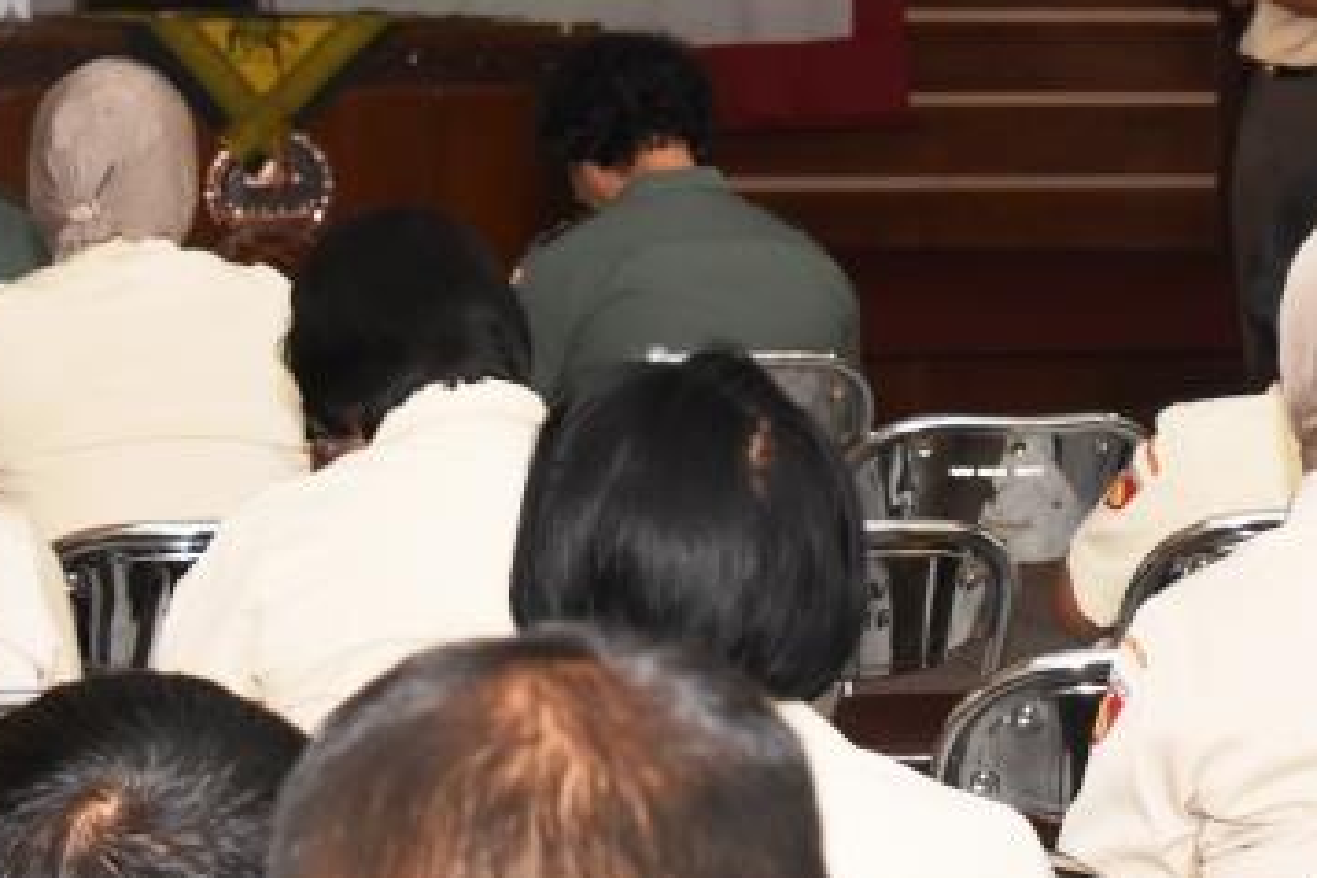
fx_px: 6292
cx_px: 1125
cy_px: -109
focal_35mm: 172
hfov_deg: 11.9
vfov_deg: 7.9
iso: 800
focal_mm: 40
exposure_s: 1/60
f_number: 6.3
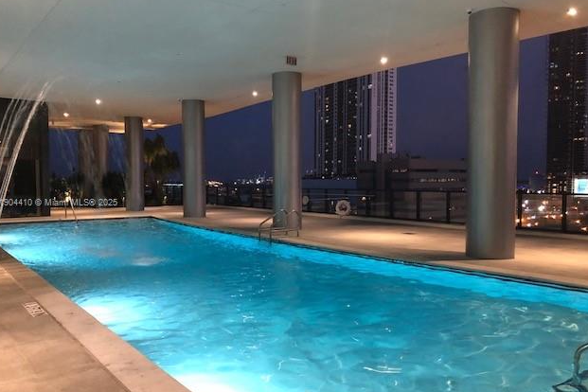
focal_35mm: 30
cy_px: 204
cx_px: 290
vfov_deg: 43.6
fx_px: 490
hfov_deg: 61.9
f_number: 1.8
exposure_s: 1/8
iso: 100
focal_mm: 4
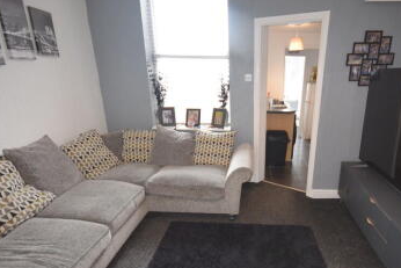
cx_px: 246
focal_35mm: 23
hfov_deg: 75.7
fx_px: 253
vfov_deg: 55.3
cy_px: 163
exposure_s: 1/60
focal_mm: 11
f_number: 4.2
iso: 1000
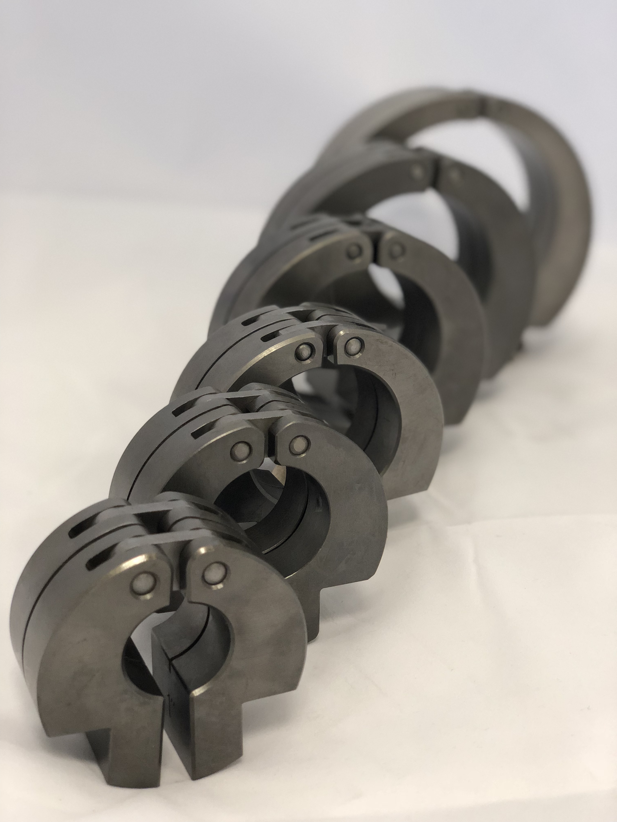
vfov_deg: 36.8
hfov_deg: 28.0
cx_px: 308
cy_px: 411
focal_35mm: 52
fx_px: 1236
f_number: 2.4
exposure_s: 1/50
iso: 100
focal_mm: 6
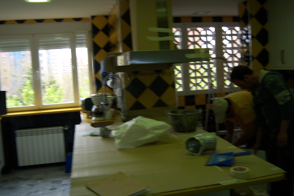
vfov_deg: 35.0
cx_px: 147
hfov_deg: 50.7
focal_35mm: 38
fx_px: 310
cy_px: 87
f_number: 2.8
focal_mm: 7.5
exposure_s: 1/60
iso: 80
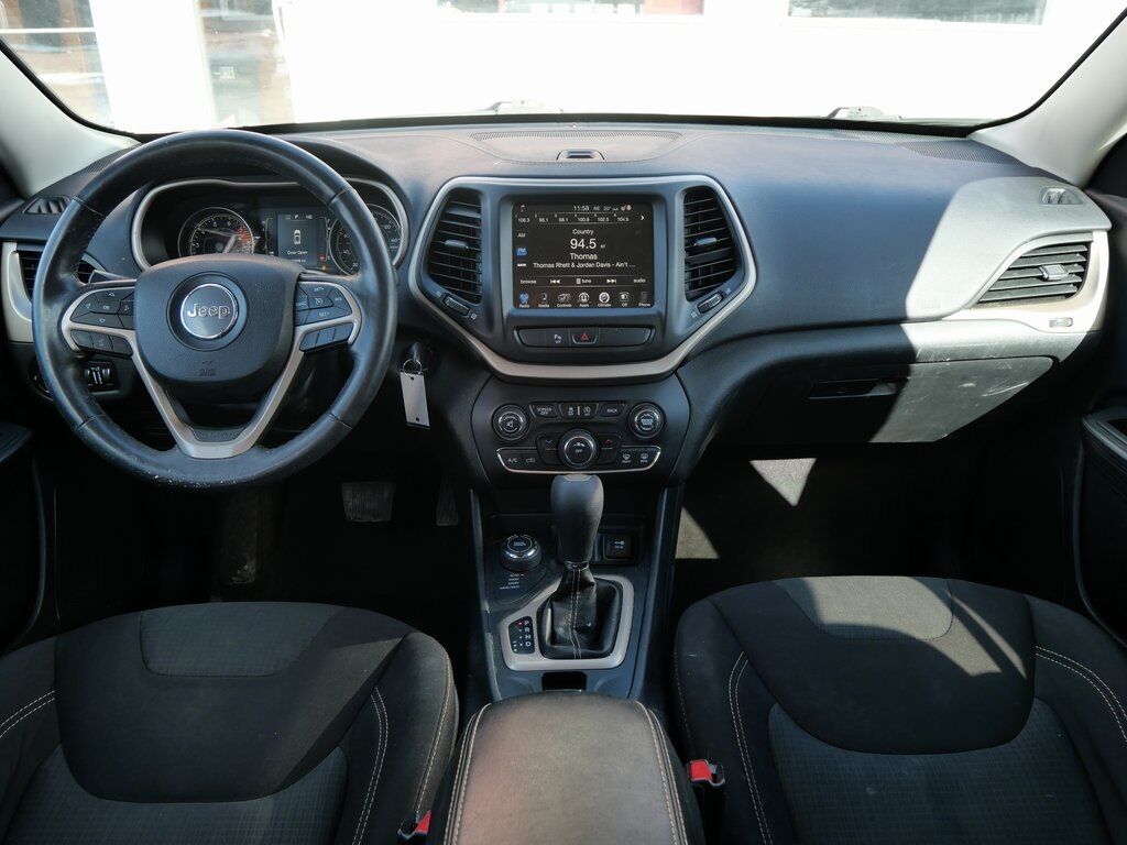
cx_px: 564
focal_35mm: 24
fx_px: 781
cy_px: 422
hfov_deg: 71.6
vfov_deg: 56.8
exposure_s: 1/125
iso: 200
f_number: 4
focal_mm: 12
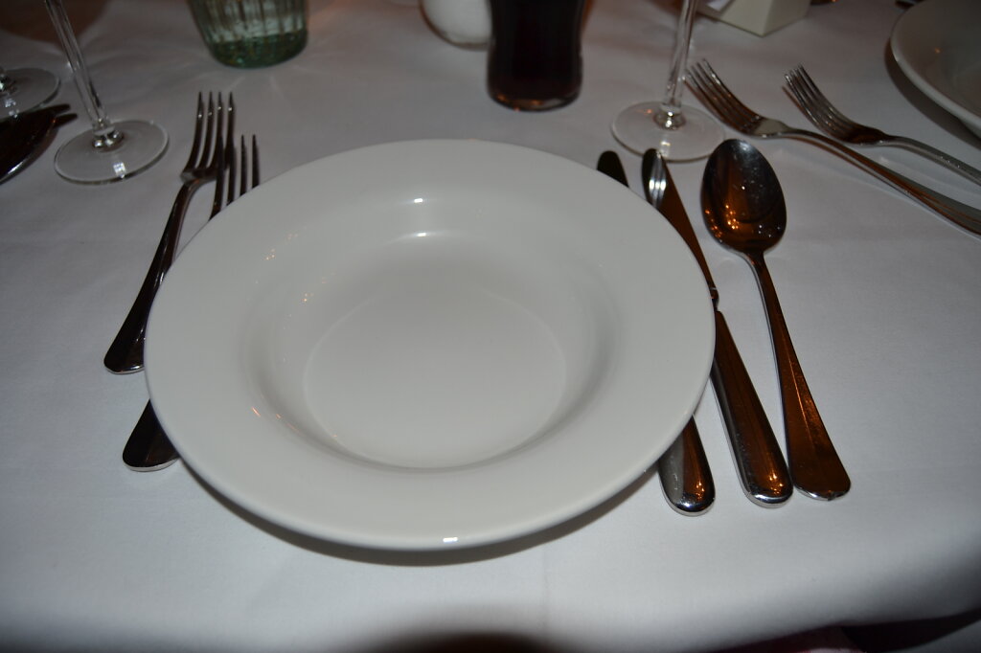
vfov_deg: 47.9
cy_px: 326
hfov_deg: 67.4
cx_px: 490
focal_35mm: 27
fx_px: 735
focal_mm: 18
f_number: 3.5
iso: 125
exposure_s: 1/60
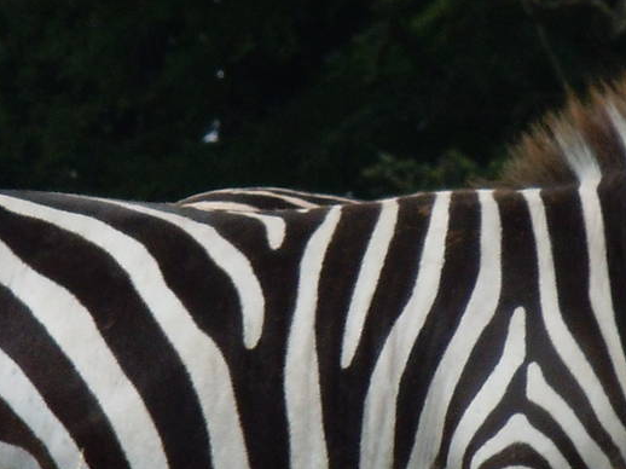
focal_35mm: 927
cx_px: 378
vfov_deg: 1.6
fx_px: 16756
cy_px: 317
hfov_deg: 2.1
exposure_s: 1/250
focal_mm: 54
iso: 250
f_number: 5.6
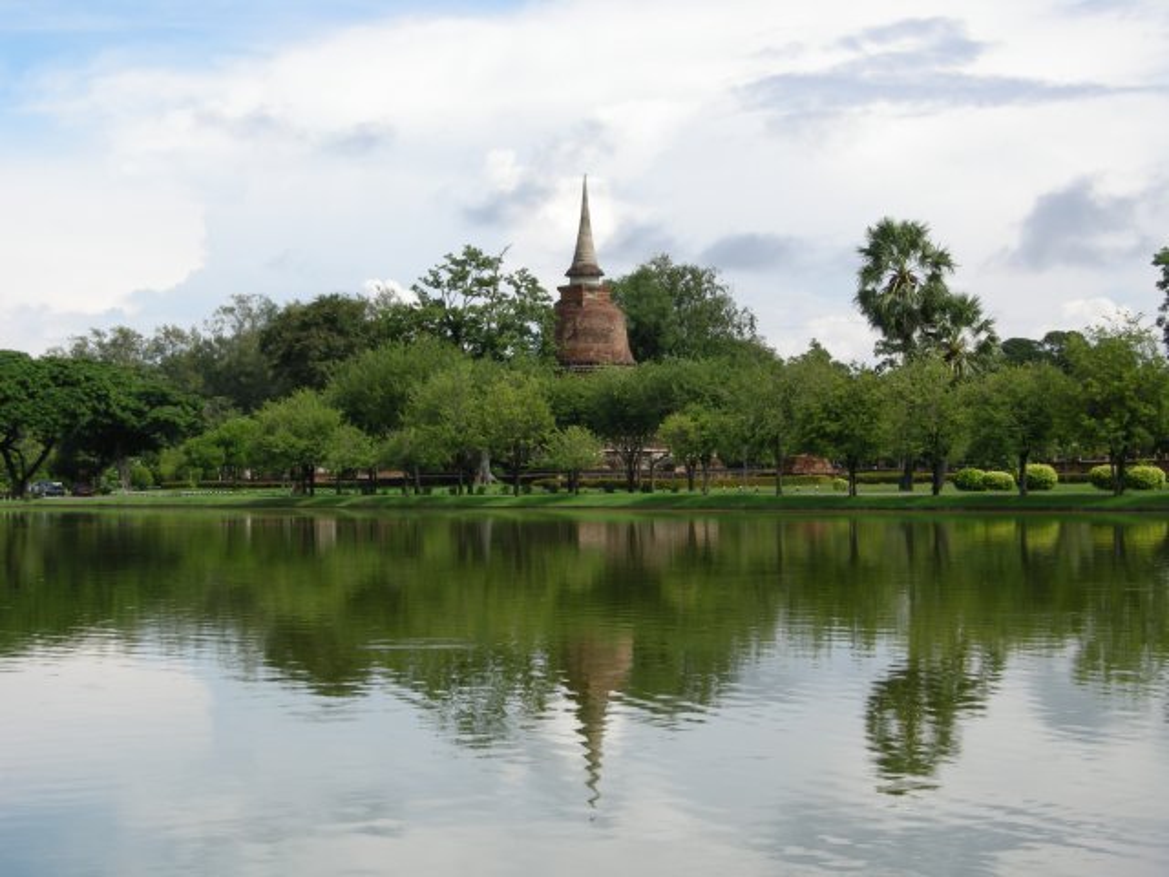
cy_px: 438
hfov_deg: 26.0
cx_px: 584
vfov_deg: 19.6
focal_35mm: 75
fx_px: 2533
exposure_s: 1/247
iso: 64
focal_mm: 15.7
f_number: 6.1
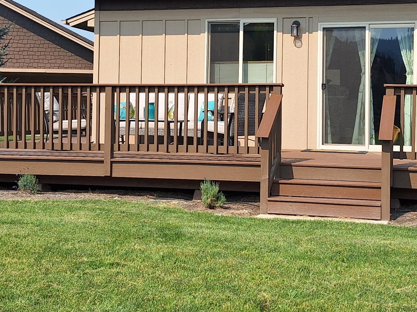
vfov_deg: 25.4
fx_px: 687
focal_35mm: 57
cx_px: 254
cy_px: 87
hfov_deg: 33.7
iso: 25
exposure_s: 1/2155
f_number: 1.8
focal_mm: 5.54
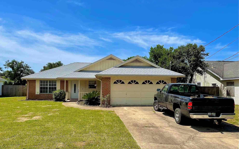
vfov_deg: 44.4
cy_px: 85
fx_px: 182
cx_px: 118
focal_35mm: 28
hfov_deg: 66.5
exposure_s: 1/4651
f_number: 1.6
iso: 32
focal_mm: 4.2
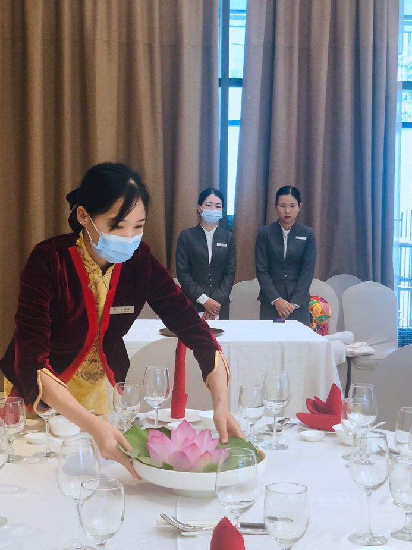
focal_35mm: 60
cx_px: 206
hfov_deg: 24.4
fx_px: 953
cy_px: 315
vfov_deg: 32.1
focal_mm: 6
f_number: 2.4
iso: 100
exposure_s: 1/33
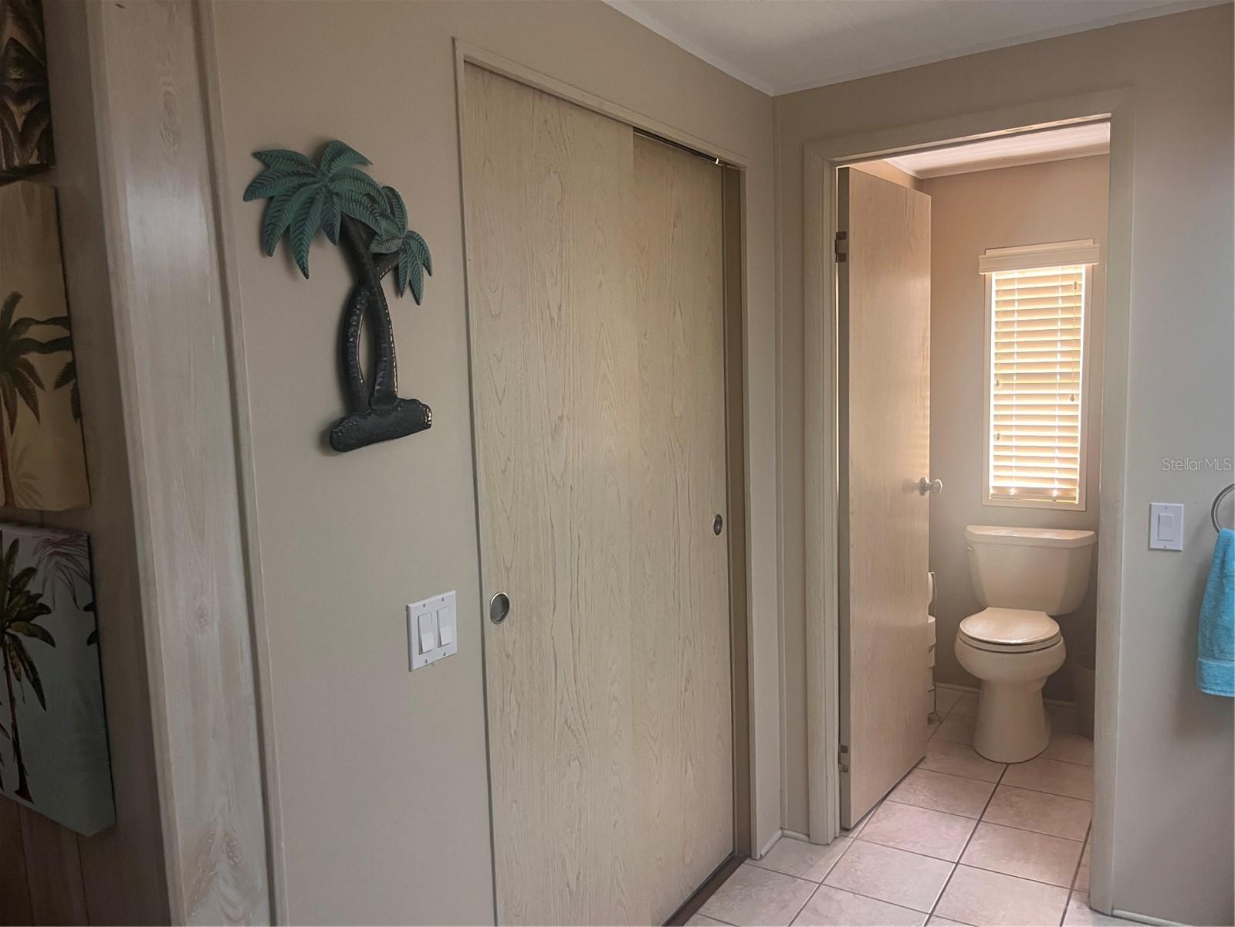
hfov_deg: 67.3
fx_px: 928
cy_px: 464
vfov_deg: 53.1
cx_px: 618
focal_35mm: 26
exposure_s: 1/60
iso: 160
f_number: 1.6
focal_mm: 5.1
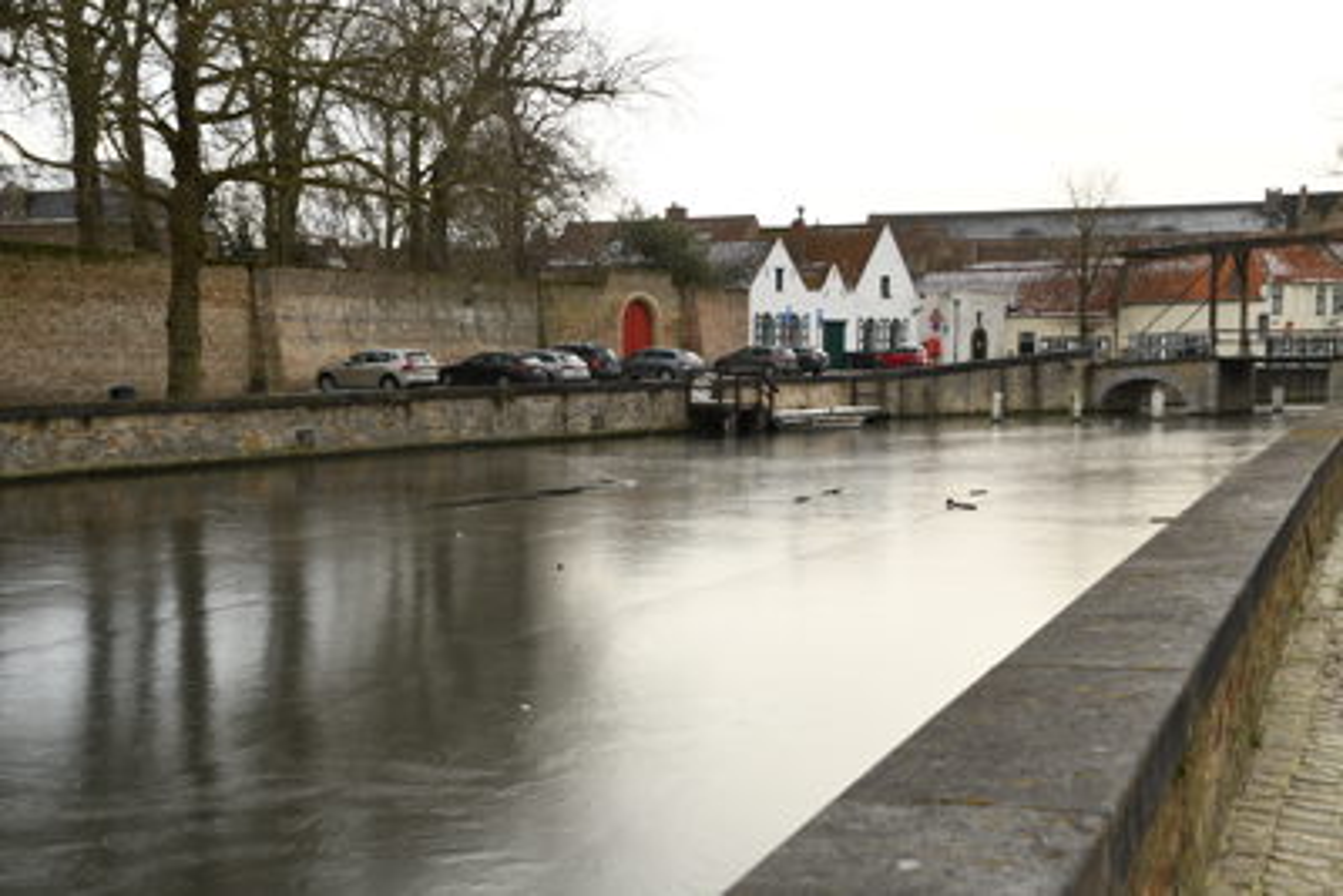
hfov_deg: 42.7
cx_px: 672
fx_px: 1717
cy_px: 448
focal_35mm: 46
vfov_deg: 29.3
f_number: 5
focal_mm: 31
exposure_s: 1/250
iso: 100
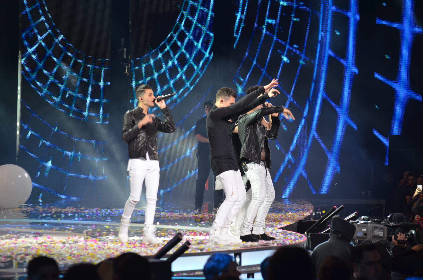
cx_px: 212
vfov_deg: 6.8
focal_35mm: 202
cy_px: 140
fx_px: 2374
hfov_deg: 10.2
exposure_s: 1/125
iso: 800
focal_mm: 135
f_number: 5
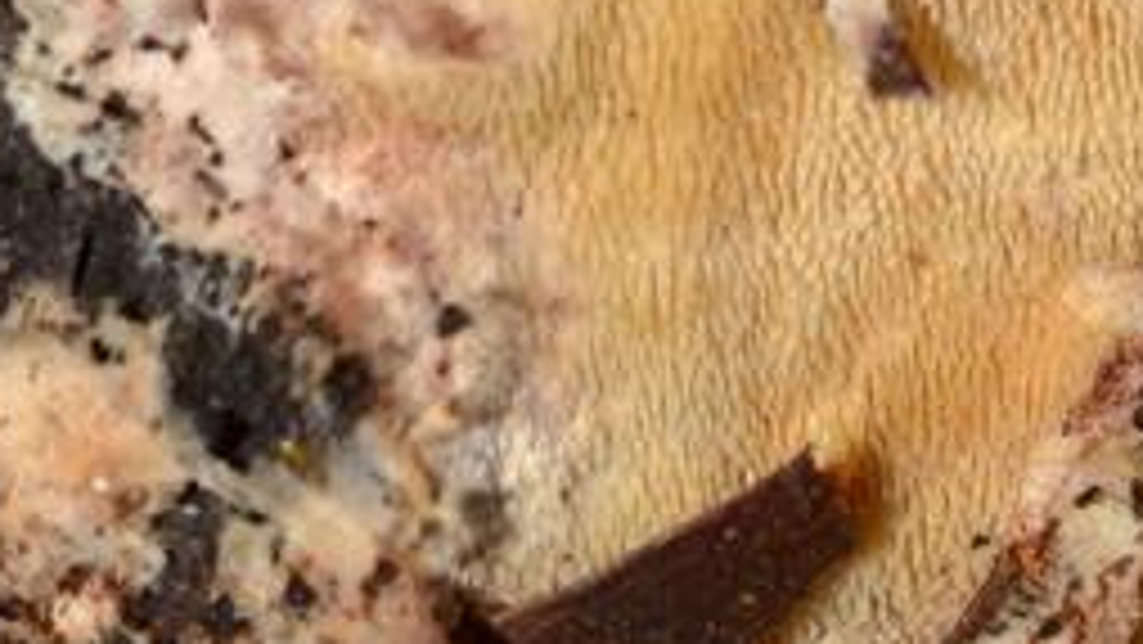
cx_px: 594
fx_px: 7930
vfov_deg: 4.6
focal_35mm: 262
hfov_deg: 8.2
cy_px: -748
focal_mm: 55
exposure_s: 1/200
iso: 400
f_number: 13
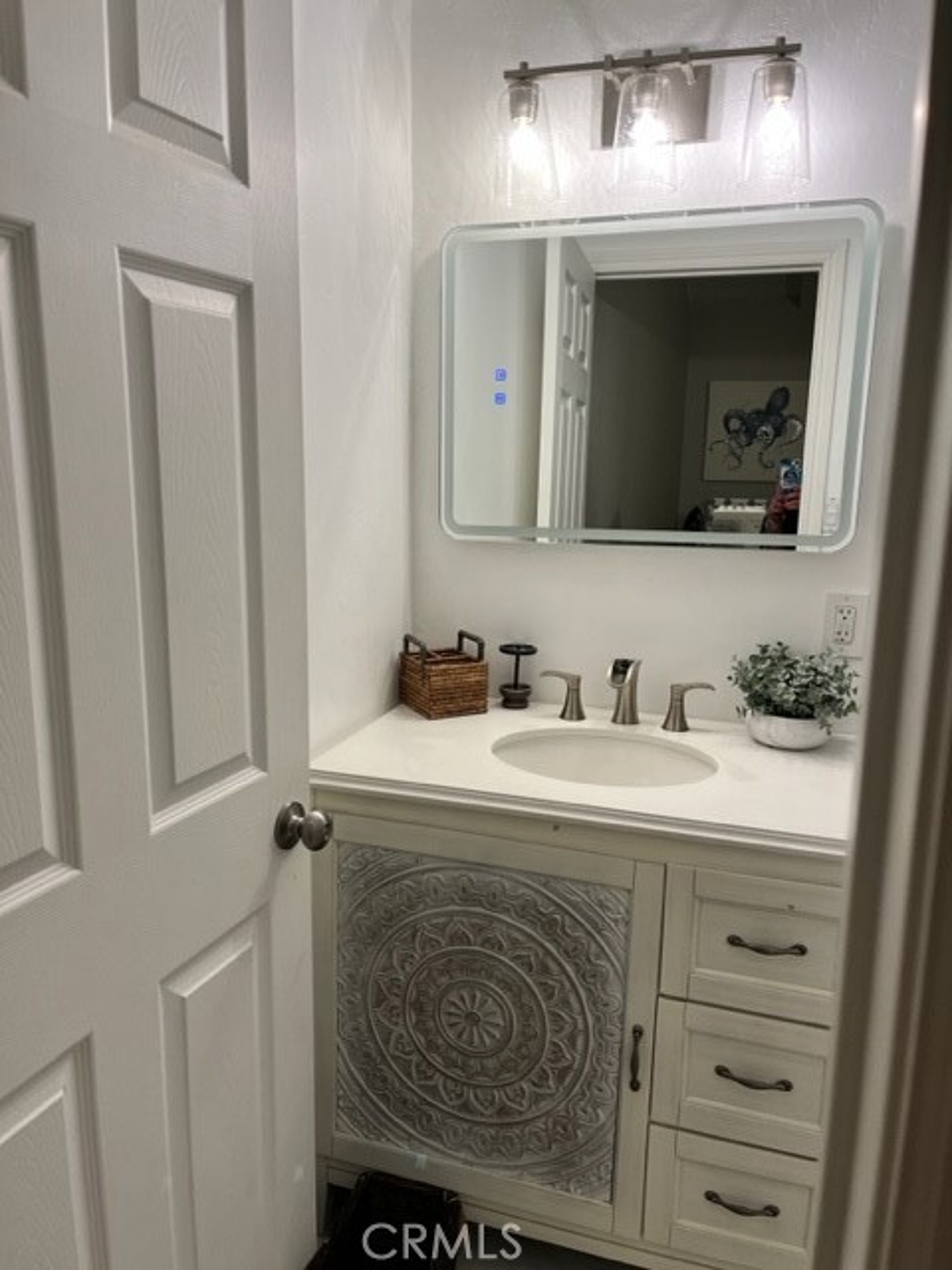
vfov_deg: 67.3
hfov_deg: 53.1
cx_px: 476
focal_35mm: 26
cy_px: 635
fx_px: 953
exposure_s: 1/120
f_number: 1.6
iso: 80
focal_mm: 5.1
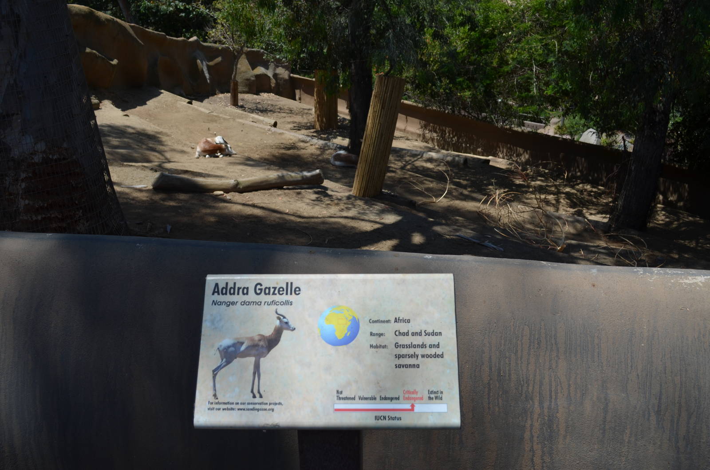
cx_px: 355
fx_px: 650
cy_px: 235
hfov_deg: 57.3
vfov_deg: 39.8
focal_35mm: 33
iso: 100
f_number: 9
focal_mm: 22
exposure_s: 1/320
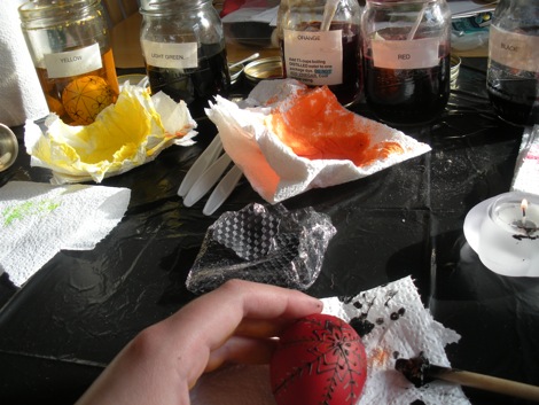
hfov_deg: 51.3
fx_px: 561
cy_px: 202
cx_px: 270
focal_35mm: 36
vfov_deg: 39.7
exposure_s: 1/59.7
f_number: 3.5
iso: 71
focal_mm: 6.3
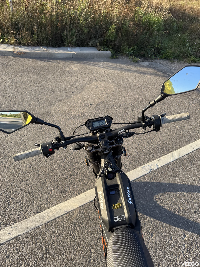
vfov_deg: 71.6
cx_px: 100
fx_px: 185
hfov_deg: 56.8
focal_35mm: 24
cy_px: 134
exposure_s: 1/980
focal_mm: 6.76
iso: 80
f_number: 1.78
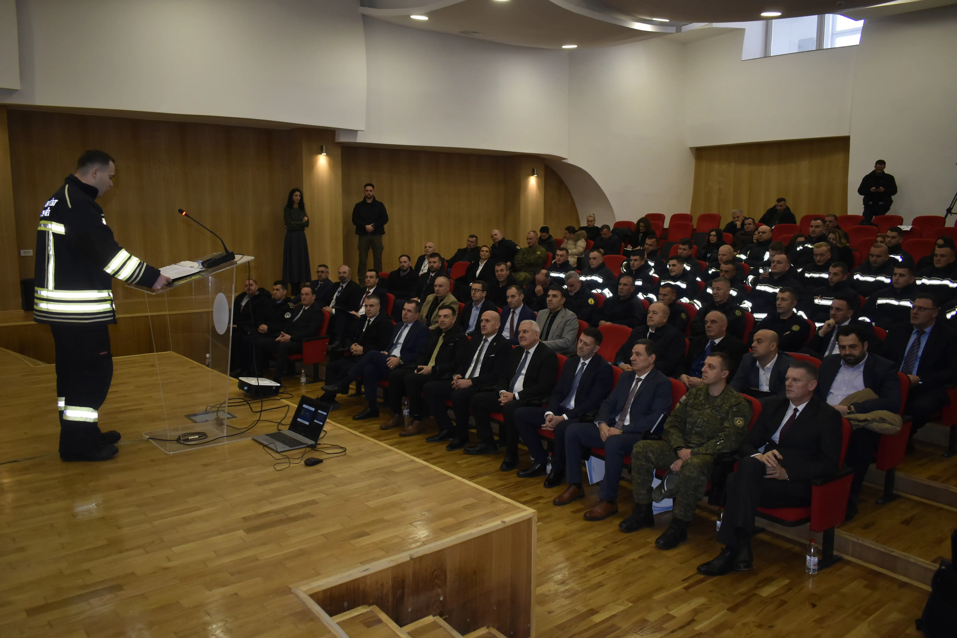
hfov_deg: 67.4
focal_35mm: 27
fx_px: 718
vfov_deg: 47.9
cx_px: 478
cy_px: 319
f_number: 3.5
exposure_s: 1/125
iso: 900
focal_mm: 18
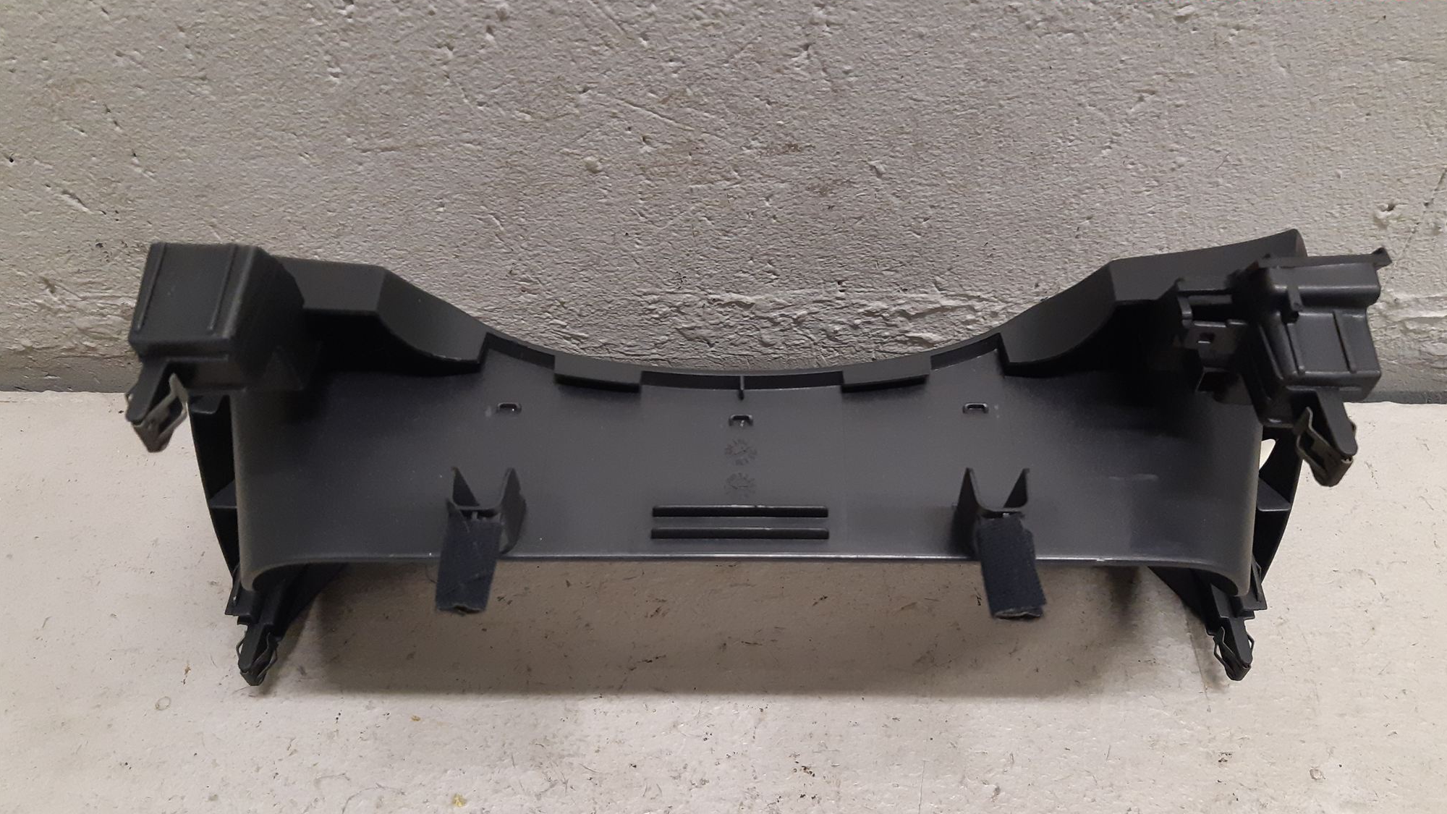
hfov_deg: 66.1
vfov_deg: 40.2
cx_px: 738
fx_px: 1113
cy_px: 432
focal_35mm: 29
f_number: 1.7
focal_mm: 3.93
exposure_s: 1/50
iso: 250
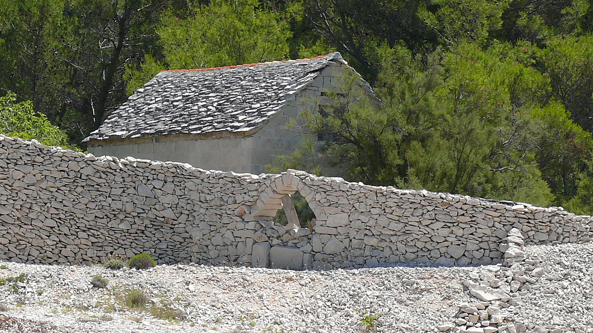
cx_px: 296
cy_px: 220
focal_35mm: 207
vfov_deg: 5.9
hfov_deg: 10.4
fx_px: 3254
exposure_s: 1/250
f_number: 5
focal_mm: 22.4
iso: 100
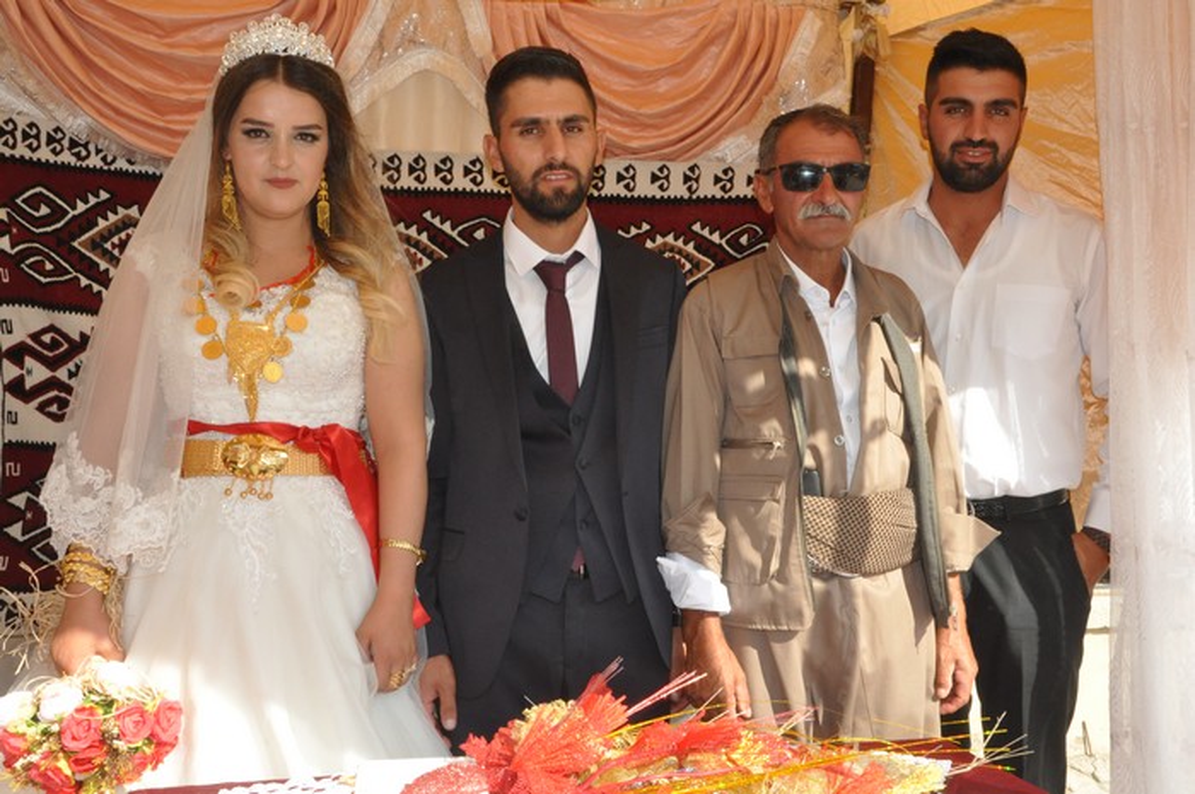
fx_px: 1243
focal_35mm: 38
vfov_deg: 35.4
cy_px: 397
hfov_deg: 51.3
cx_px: 598
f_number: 22
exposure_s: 1/200
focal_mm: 25
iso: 1250
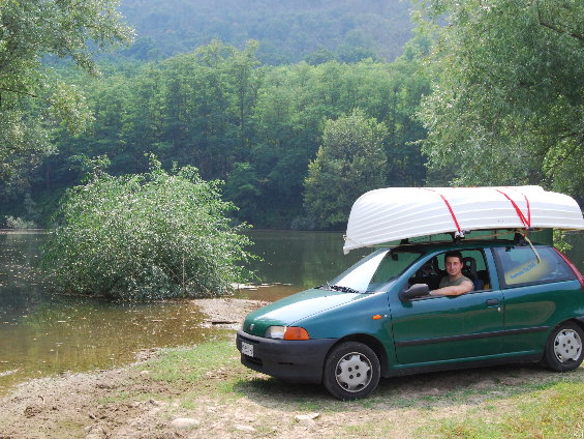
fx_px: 827
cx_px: 282
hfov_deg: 38.9
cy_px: 218
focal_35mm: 49
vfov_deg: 29.7
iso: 200
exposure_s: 1/50
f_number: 18
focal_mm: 30
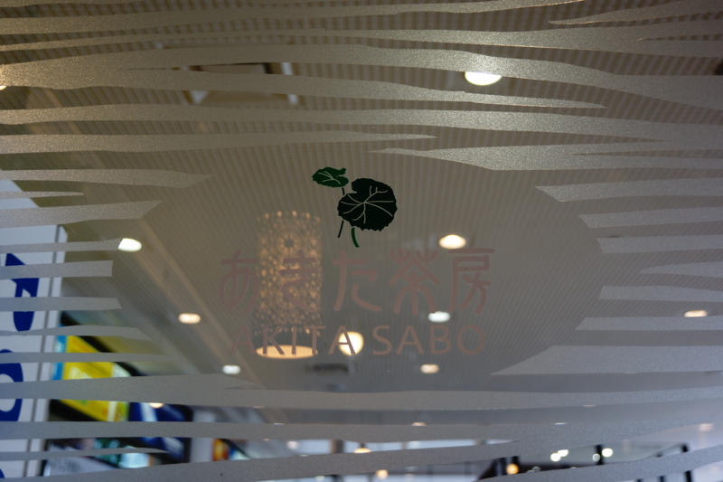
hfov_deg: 46.4
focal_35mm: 42
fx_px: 843
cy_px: 241
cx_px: 362
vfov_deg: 31.9
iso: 250
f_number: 4.5
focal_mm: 28
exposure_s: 1/60
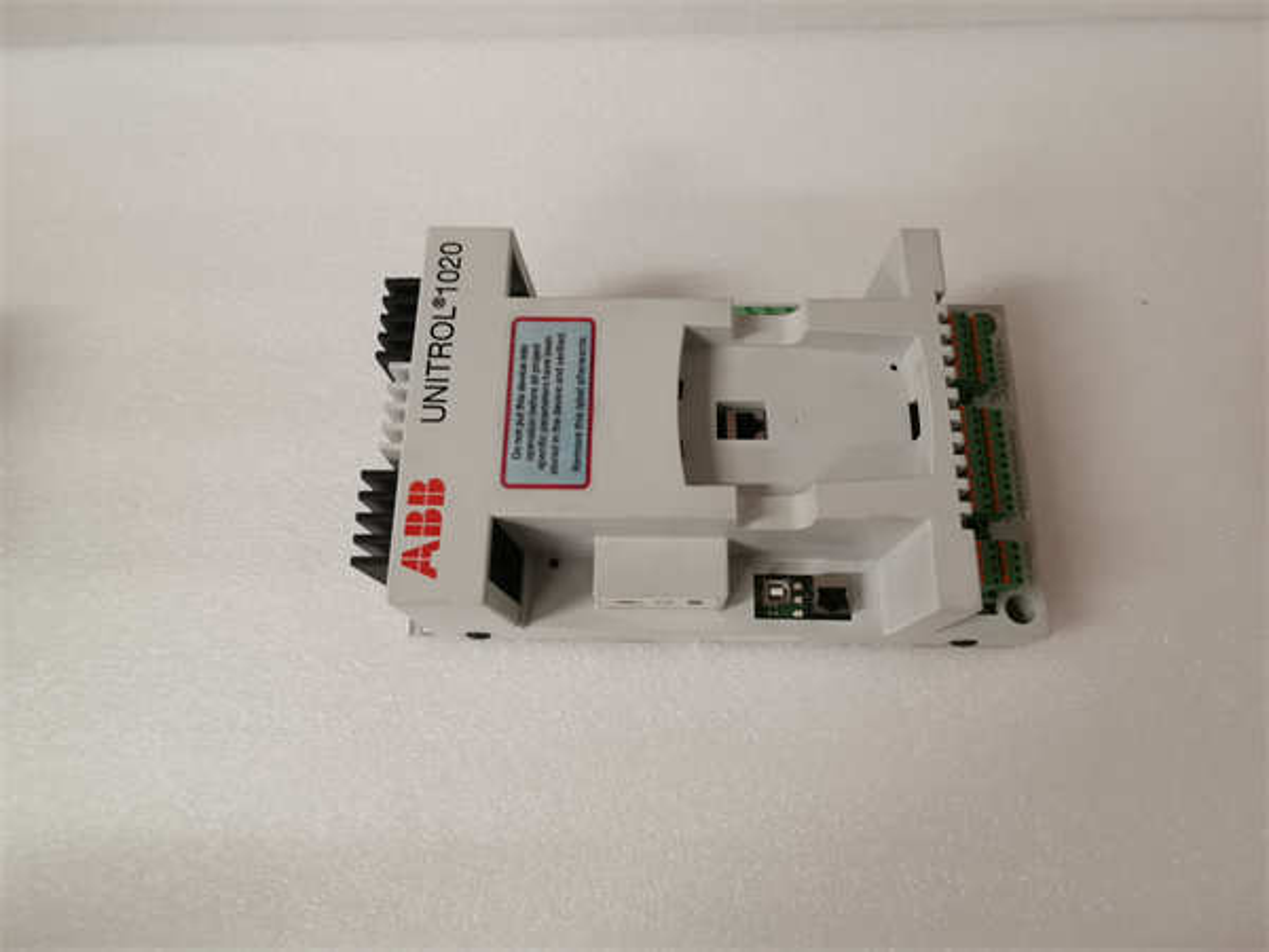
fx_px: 770
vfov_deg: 63.4
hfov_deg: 79.0
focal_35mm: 21
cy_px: 476
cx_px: 634
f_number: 2.2
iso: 200
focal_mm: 3.95
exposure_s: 1/36
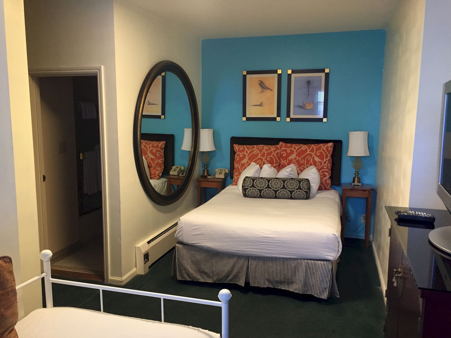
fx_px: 378
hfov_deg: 61.7
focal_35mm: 29
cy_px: 169
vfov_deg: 48.2
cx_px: 226
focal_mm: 4.15
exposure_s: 1/30
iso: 160
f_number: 2.2
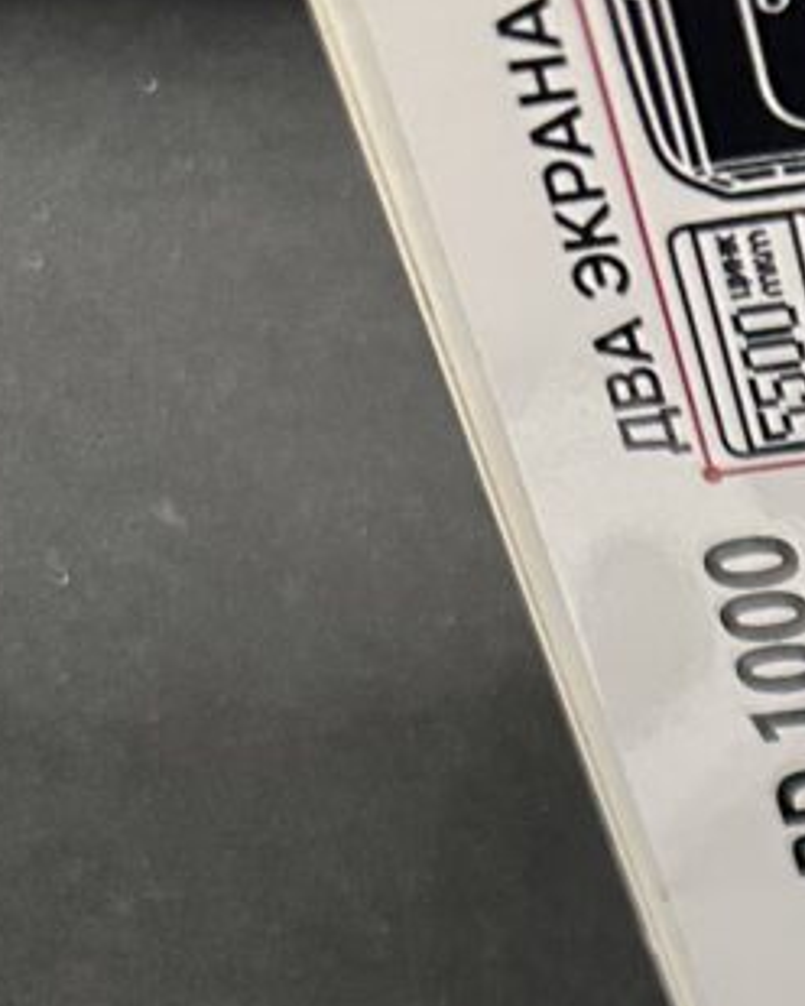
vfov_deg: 14.5
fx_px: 3455
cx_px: 1613
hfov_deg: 11.9
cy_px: 1837
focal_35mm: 116
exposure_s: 1/60
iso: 250
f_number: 1.78
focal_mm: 6.86
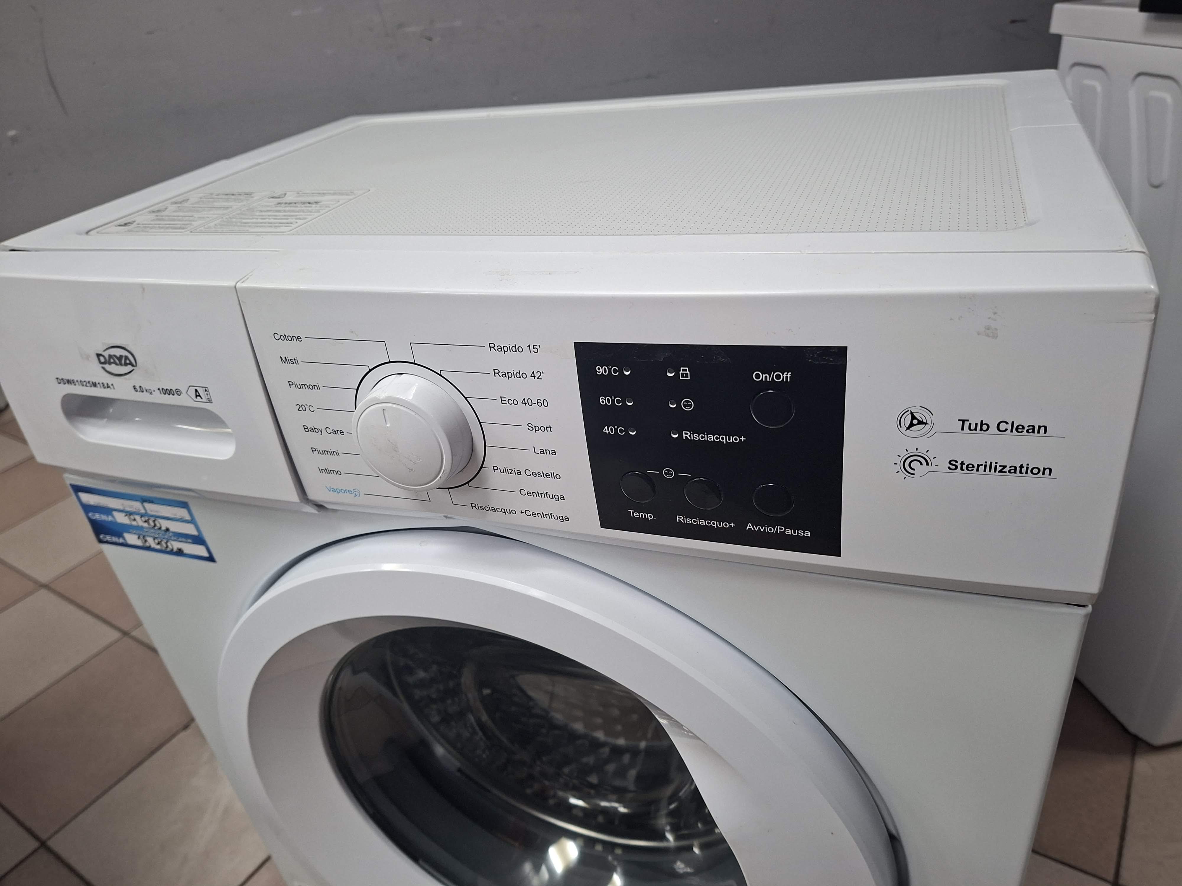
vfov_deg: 58.9
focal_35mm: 23
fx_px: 785
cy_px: 443
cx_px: 591
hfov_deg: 73.9
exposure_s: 1/50
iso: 200
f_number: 1.8
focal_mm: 5.54
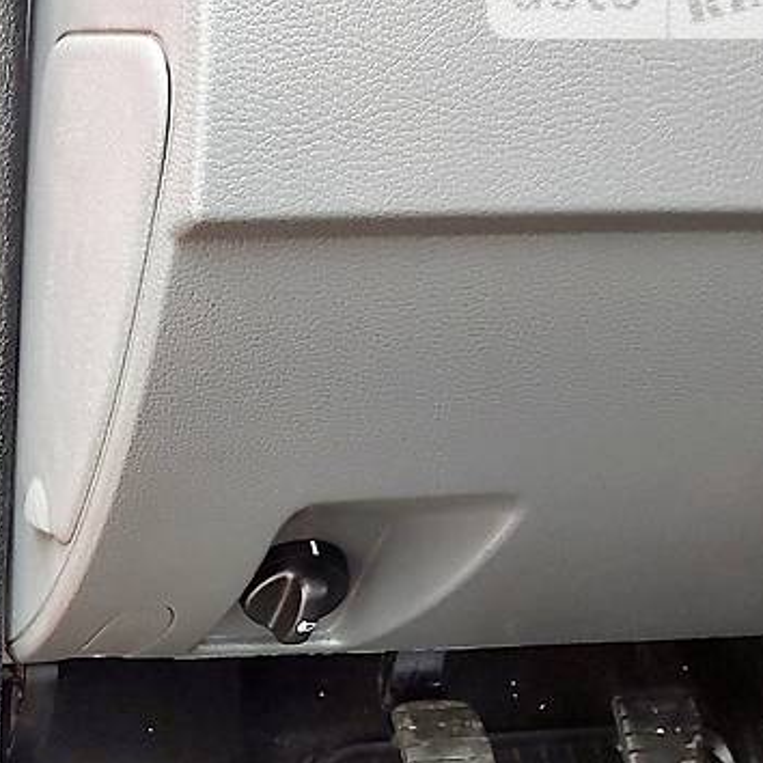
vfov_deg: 32.2
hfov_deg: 30.1
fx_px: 1297
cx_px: -32
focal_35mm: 52
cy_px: 567
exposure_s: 1/50
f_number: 1.7
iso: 200
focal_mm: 3.9
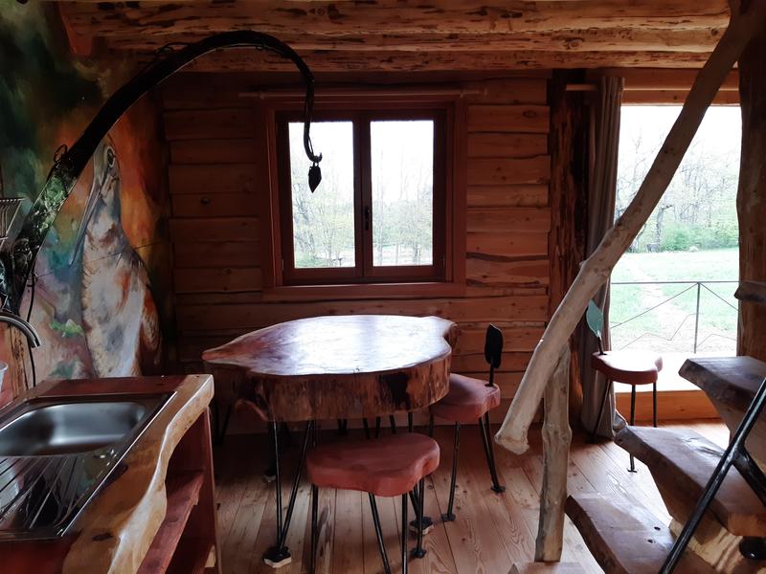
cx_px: 383
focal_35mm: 26
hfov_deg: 67.3
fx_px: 575
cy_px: 287
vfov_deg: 53.1
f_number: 1.7
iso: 80
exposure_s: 1/100
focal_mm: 3.92
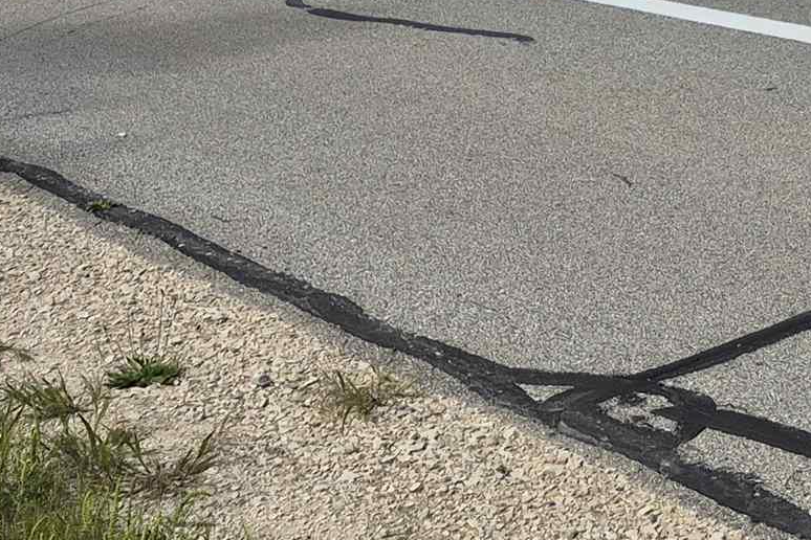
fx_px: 2140
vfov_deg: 13.0
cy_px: -448
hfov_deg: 19.0
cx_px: 1200
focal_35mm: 95
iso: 25
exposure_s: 1/2200
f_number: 1.8
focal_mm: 5.4
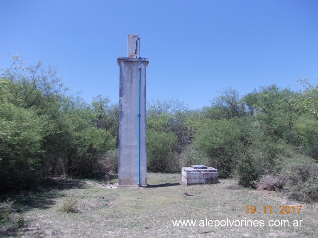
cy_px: 119
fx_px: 257
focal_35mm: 28
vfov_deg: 49.7
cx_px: 159
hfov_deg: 63.5
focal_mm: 4
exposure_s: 1/320
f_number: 5.4
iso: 80
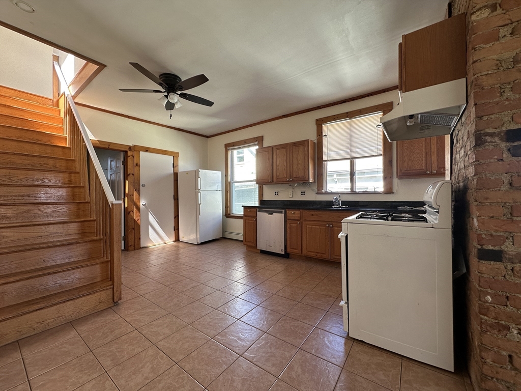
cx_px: 260
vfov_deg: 85.7
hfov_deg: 102.1
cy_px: 196
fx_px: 211
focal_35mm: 14
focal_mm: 2.22
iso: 64
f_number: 2.2
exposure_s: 1/99
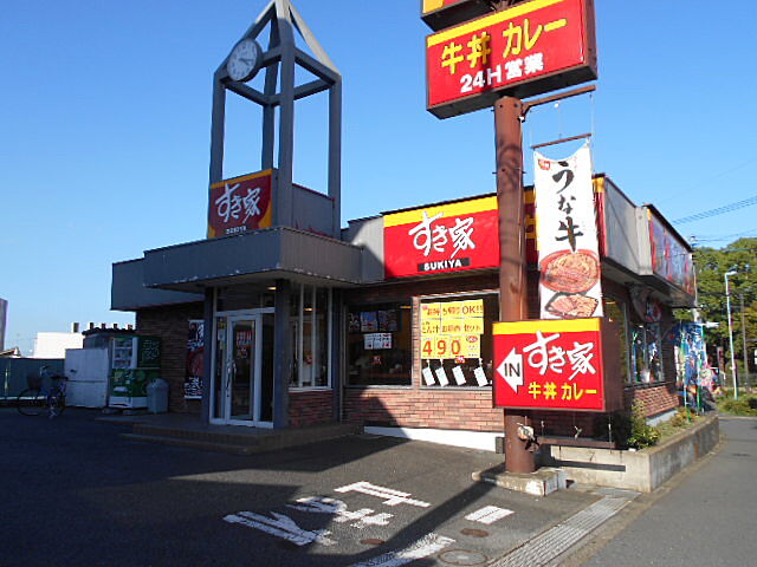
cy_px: 284
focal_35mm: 26
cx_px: 378
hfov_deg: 67.3
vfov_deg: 53.1
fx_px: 569
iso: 80
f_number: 3.2
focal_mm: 4.6
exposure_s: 1/640
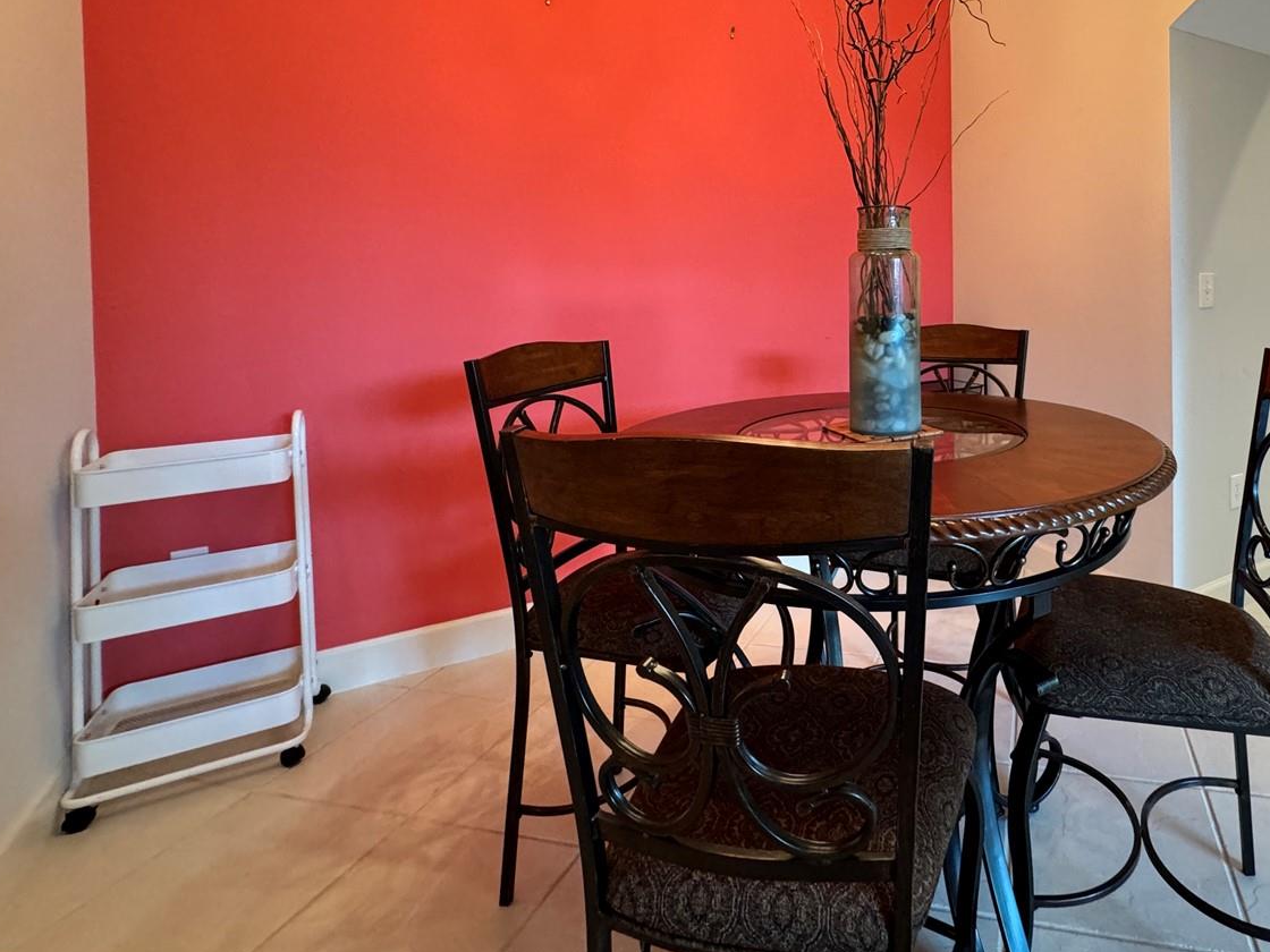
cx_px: 889
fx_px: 734
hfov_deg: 77.9
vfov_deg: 63.8
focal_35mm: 20
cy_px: 295
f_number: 2.2
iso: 320
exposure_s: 1/60
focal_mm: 2.22
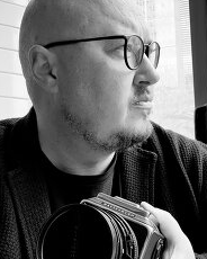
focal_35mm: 44
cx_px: 114
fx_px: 337
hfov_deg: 34.1
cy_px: 137
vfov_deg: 42.0
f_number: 2.2
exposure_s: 1/100
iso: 80
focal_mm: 2.71
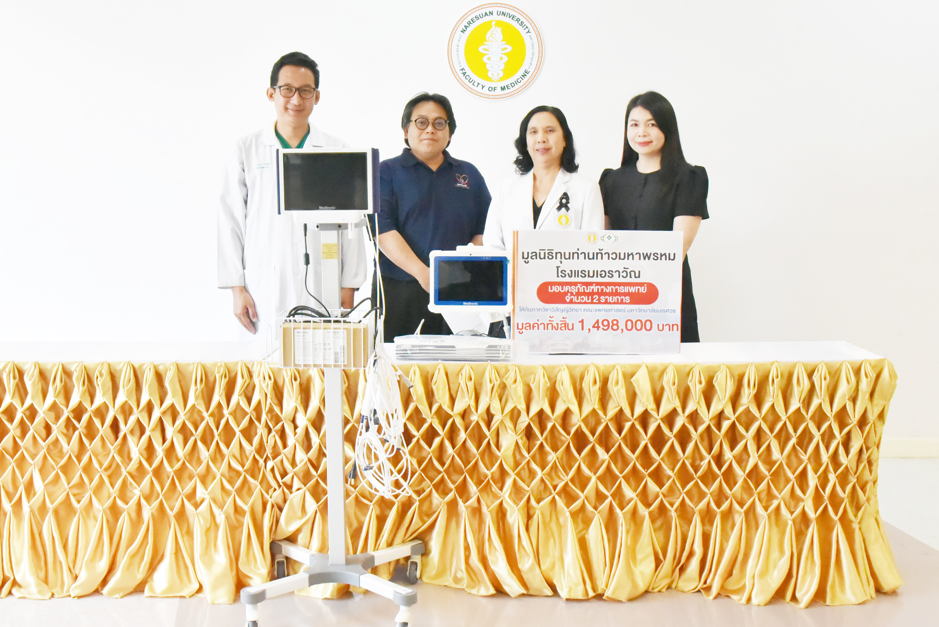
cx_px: 470
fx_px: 835
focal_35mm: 32
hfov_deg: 58.7
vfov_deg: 41.1
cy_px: 314
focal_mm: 32
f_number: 9
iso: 5000
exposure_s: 1/320
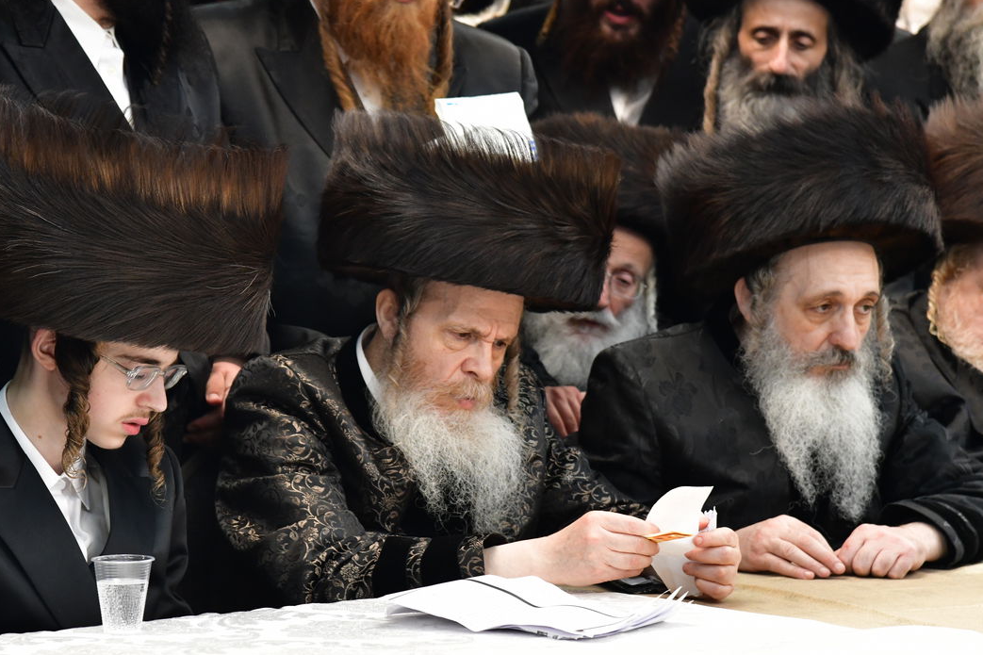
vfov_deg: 8.5
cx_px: 444
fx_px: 4395
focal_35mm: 161
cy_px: 351
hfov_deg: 12.8
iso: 2500
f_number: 5.6
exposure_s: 1/100
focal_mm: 120
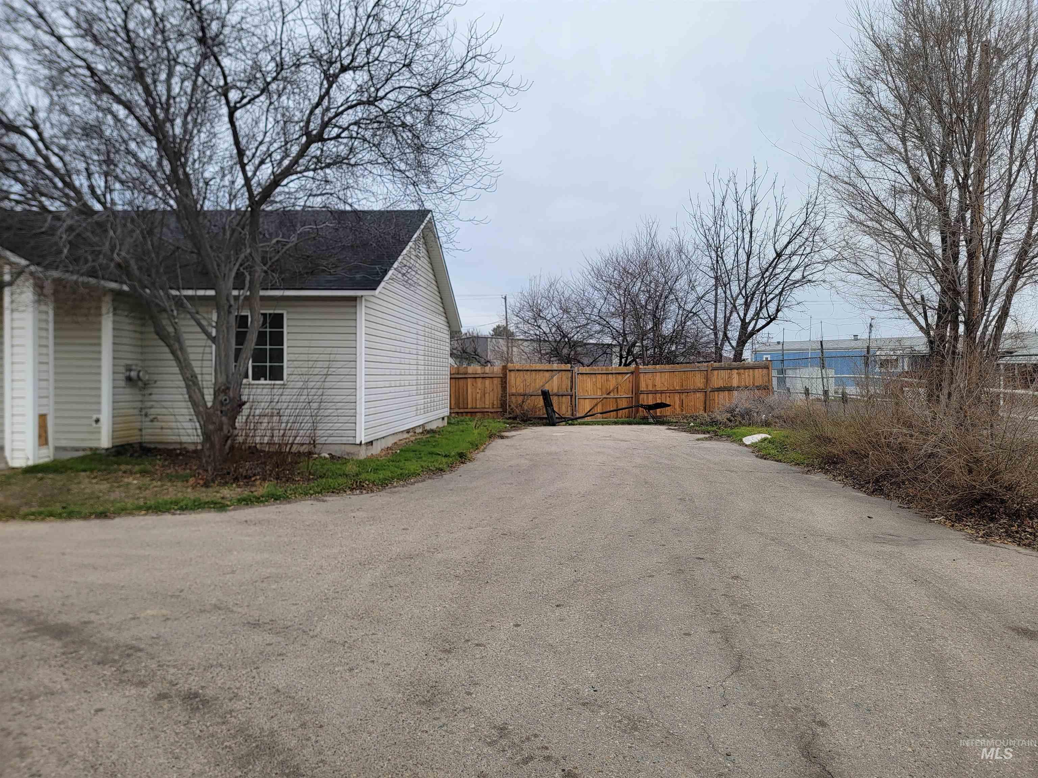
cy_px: 389
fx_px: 720
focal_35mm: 24
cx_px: 519
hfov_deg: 71.6
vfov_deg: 56.8
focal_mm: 6.7
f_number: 1.8
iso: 16
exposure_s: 1/192
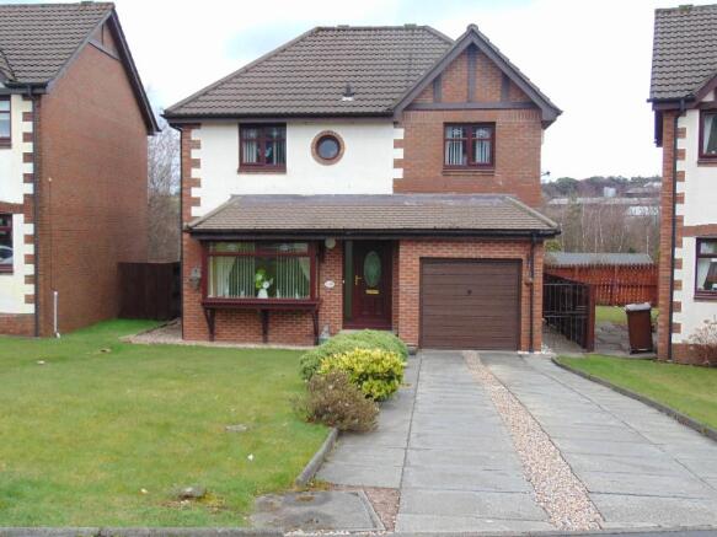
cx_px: 358
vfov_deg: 36.8
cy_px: 268
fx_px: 808
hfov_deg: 47.9
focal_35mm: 39
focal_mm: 6.9
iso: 80
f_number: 3.3
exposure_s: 1/250
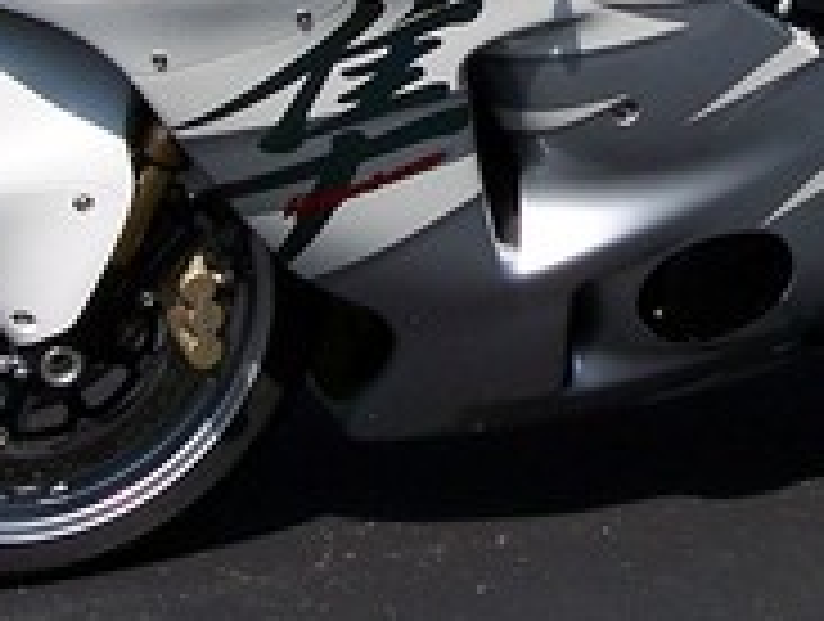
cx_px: 752
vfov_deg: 9.5
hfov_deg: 12.9
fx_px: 3625
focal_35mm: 152
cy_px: -288
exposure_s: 1/500
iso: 100
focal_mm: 8
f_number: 5.6
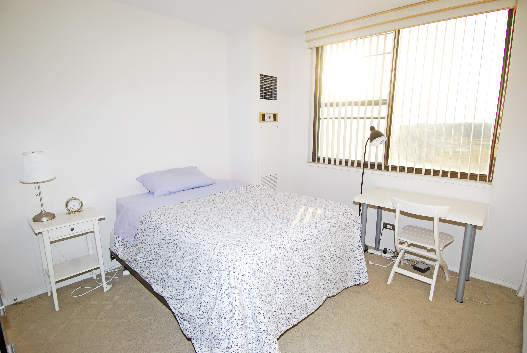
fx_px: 264
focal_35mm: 18
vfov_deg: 67.5
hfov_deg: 89.9
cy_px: 176
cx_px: 264
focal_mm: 12
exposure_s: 1/125
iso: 100
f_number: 5.6
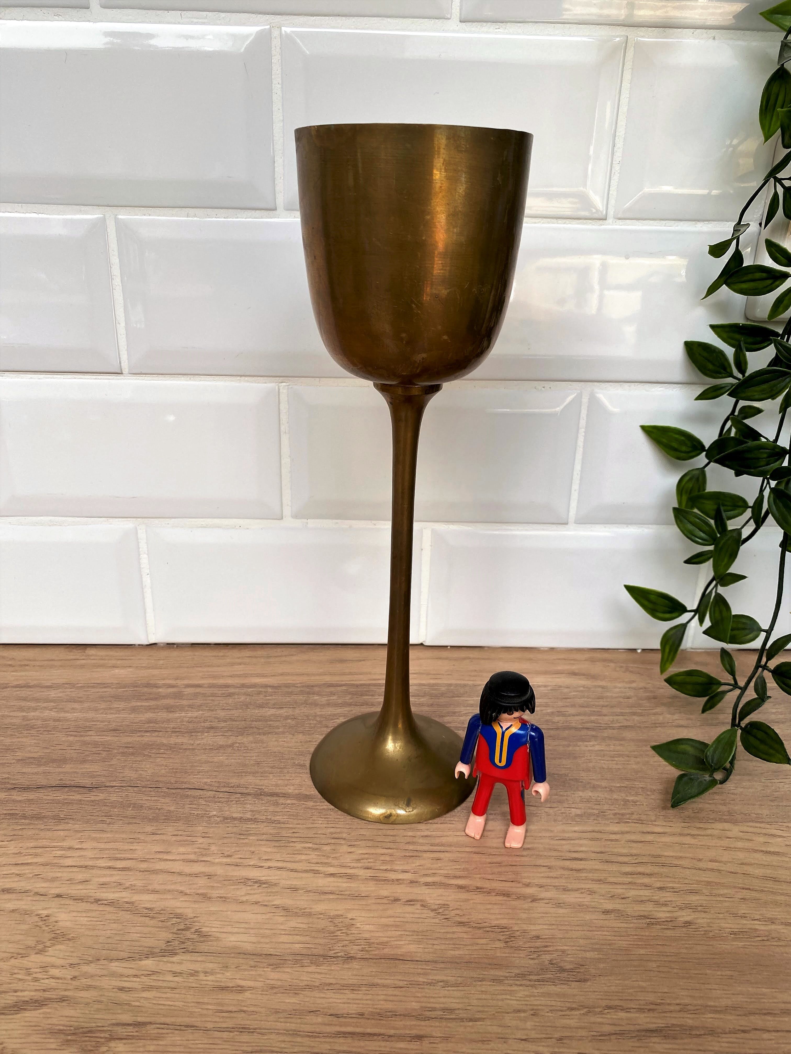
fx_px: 792
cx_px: 396
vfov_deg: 67.3
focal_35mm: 26
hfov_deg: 53.1
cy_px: 527
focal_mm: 4.25
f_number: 1.8
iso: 32
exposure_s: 1/122
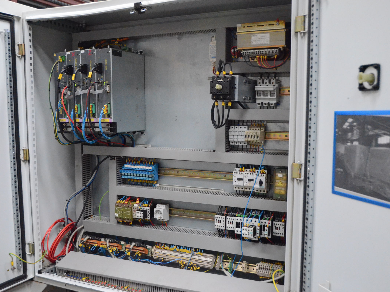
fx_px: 417
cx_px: 190
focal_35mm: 37
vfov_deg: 38.7
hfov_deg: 50.1
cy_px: 148
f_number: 3.8
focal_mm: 22
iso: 6400
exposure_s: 1/800
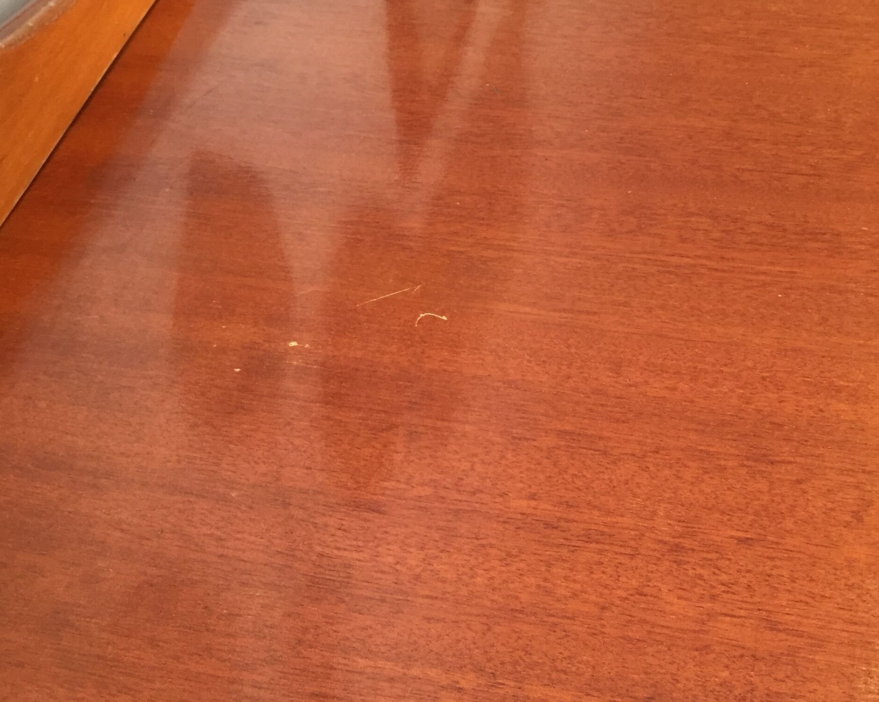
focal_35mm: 49
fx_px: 1274
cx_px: 452
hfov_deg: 38.1
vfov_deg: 30.6
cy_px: 472
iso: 160
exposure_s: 1/33
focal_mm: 4.15
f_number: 2.2
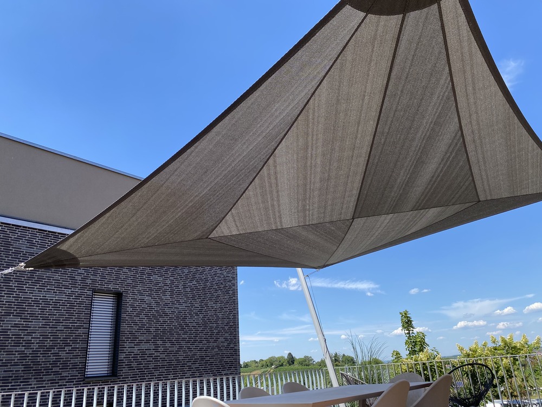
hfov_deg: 67.3
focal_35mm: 26
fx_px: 407
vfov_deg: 53.1
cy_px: 204
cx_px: 271
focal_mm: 4.25
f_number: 1.8
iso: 32
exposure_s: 1/1678
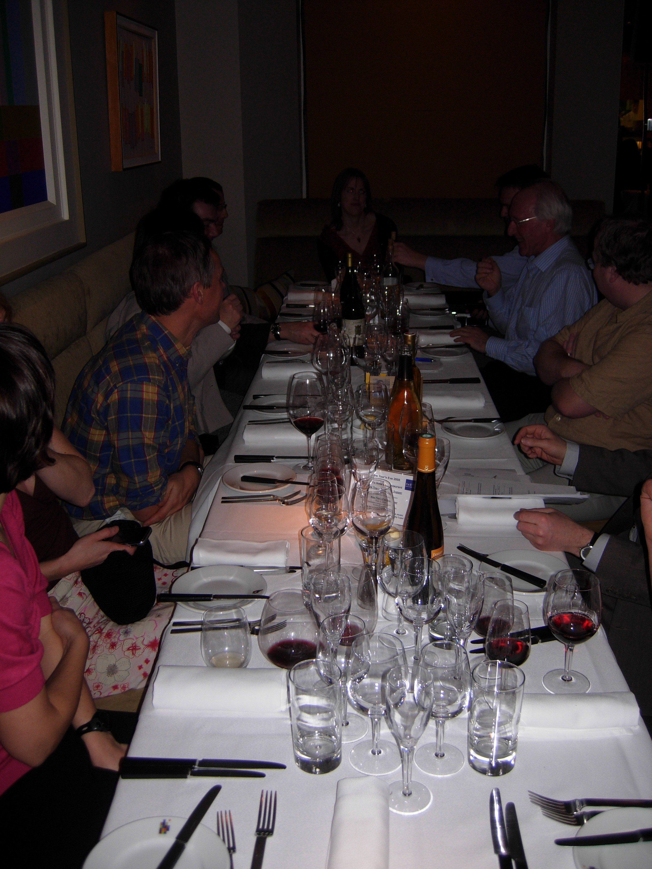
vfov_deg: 51.4
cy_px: 434
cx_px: 326
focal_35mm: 36
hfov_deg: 39.7
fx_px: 904
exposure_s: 1/45.2
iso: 50
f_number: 2.7
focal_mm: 7.5
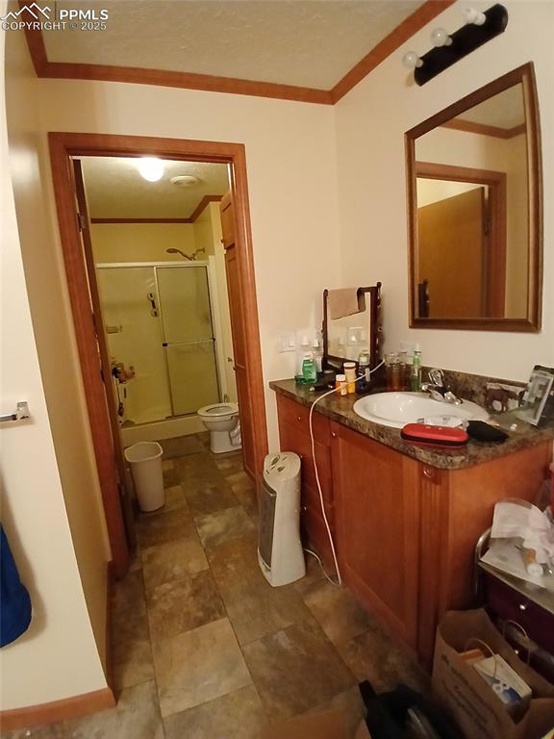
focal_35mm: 17
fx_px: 363
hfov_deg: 74.7
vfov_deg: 91.0
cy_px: 370
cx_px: 277
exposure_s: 1/24
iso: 400
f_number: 2.2
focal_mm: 1.4
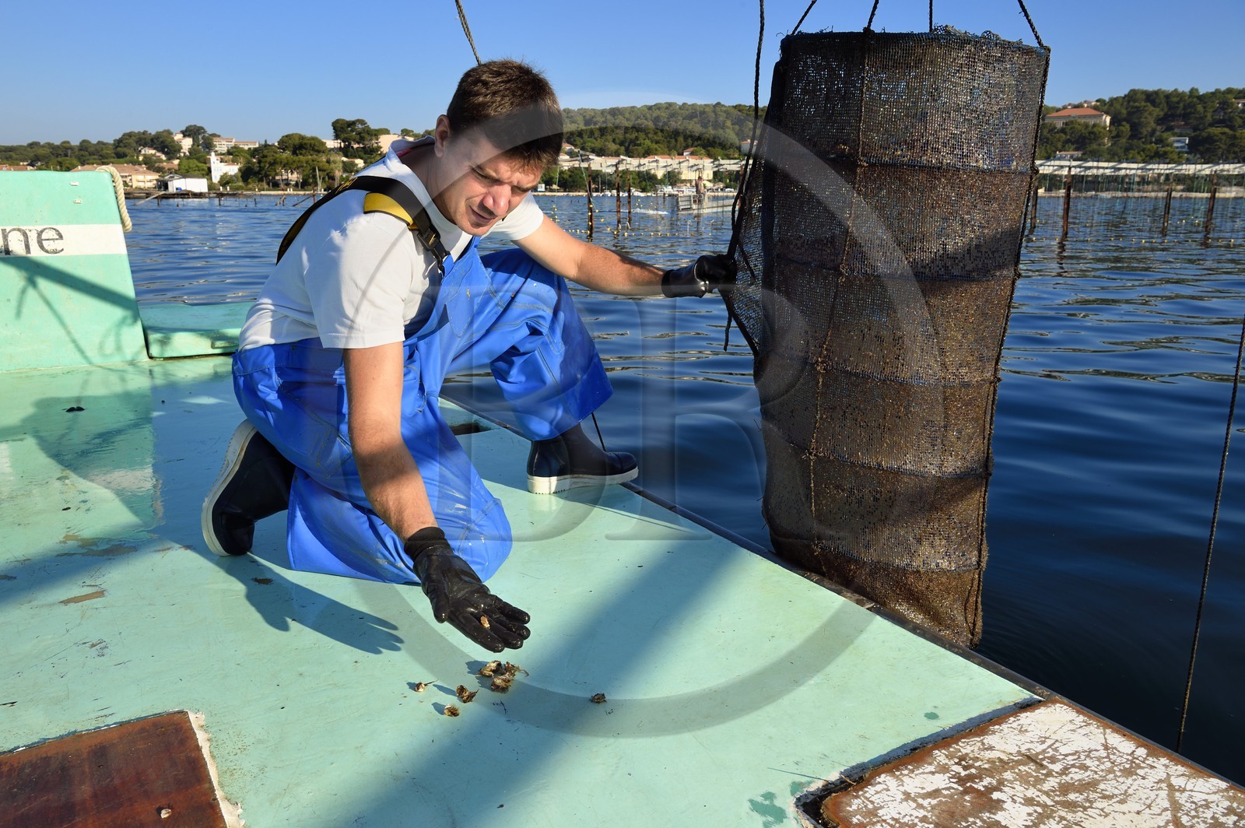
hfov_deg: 63.7
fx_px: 1002
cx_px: 622
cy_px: 414
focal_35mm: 29
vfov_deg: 44.9
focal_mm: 29
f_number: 13
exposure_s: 1/250
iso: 200
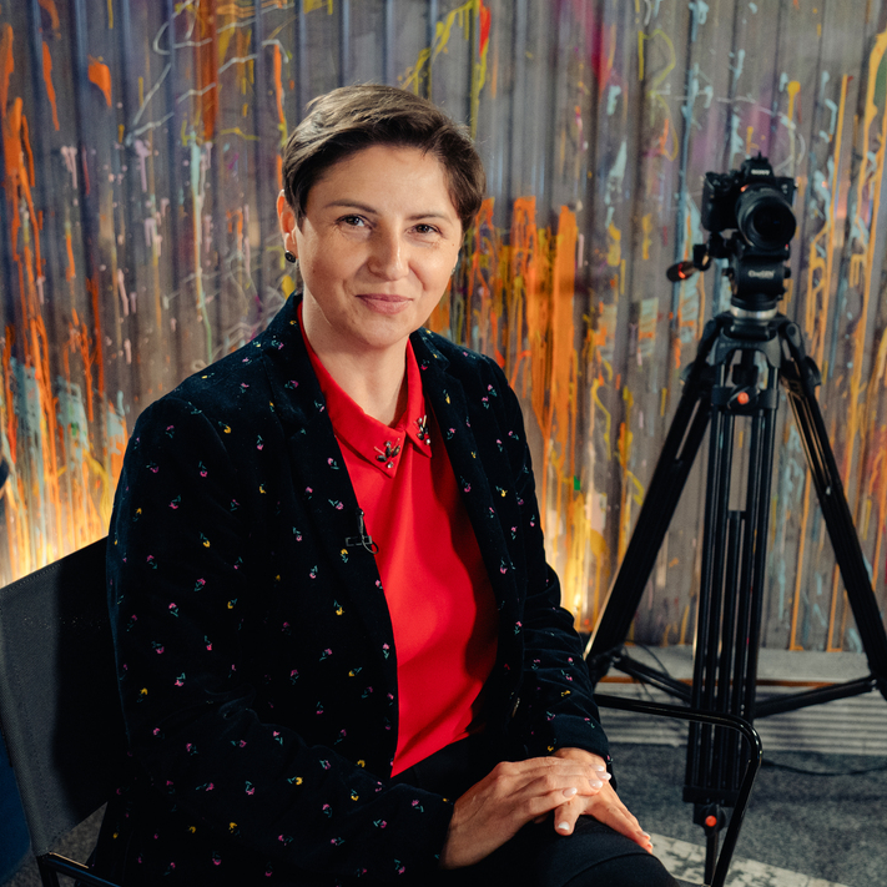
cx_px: 619
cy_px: 444
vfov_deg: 34.7
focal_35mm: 49
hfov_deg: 34.2
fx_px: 1421
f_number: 4
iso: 3200
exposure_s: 1/500
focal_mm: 38
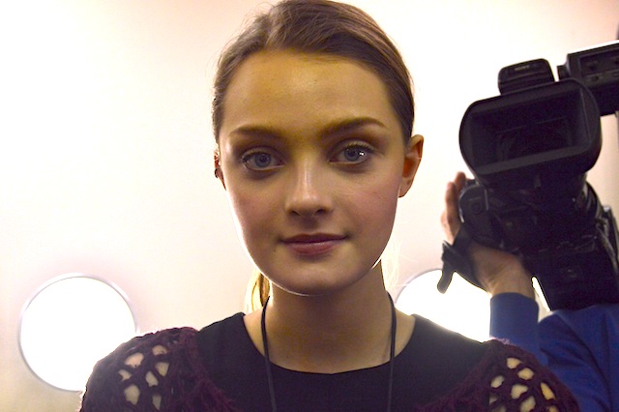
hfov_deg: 31.9
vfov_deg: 21.5
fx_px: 1083
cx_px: 310
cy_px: 206
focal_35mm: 63
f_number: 8
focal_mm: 42
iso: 800
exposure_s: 1/250
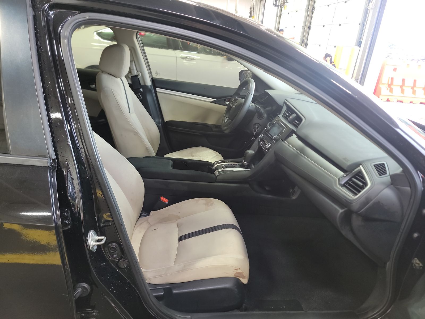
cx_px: 212
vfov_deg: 56.8
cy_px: 160
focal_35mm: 24
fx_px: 295
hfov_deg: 71.6
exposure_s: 1/59
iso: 596
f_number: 1.8
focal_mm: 6.7
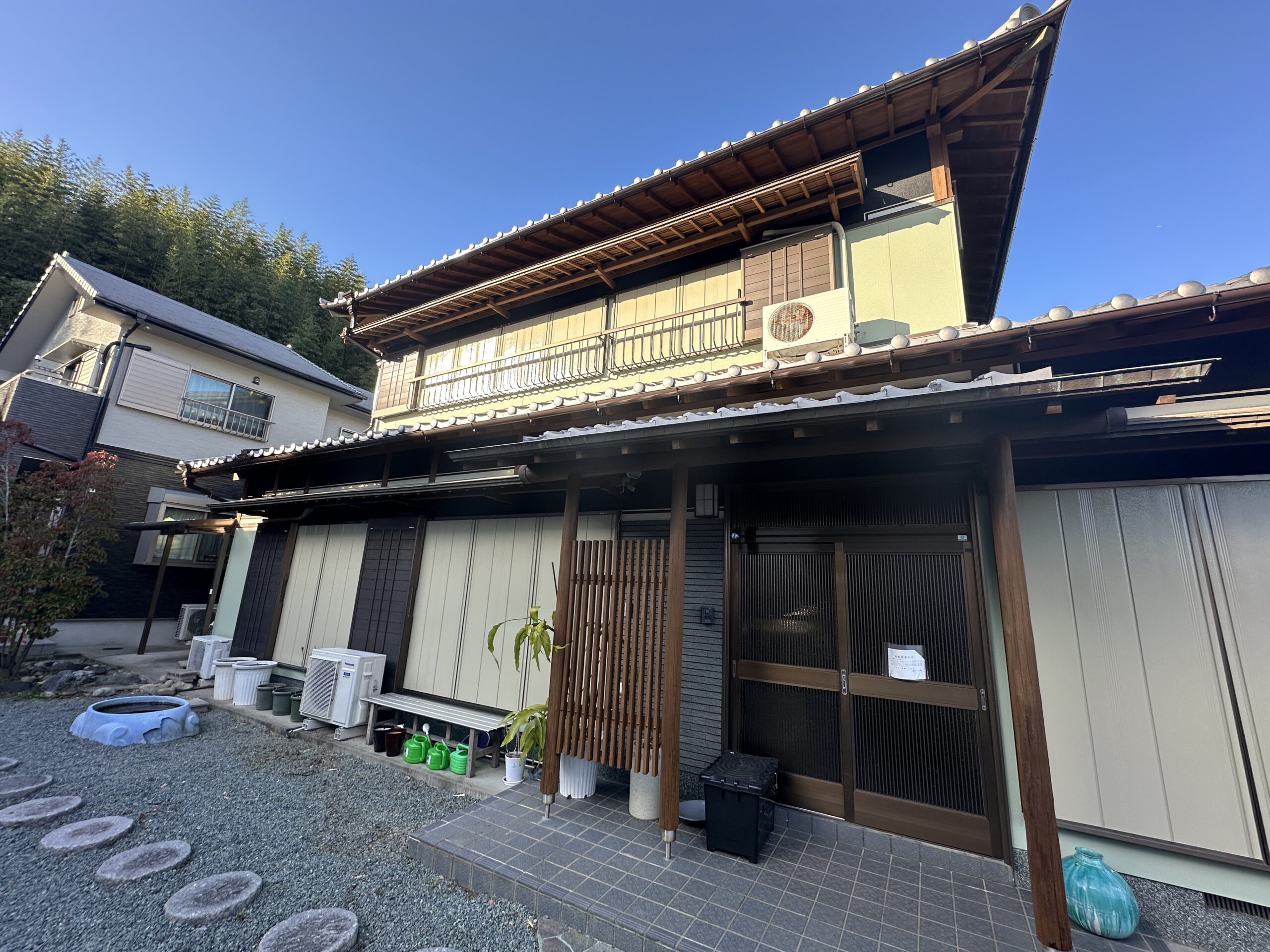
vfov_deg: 85.7
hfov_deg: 102.1
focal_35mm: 14
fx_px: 514
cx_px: 635
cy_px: 476
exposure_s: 1/393
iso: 40
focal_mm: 2.22
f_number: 2.2
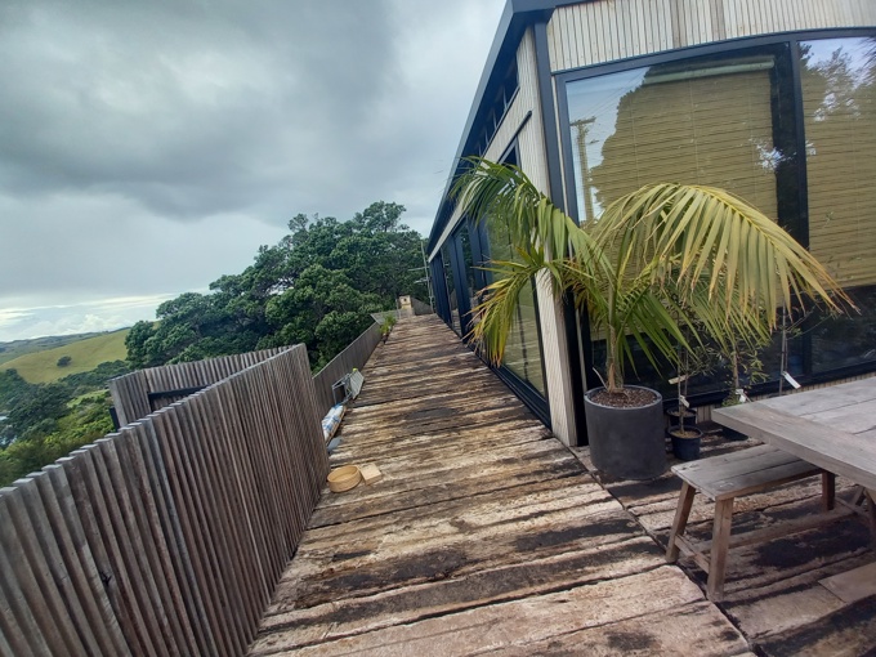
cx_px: 438
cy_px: 328
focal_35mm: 13
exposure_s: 1/279
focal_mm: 1.42
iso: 40
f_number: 2.2
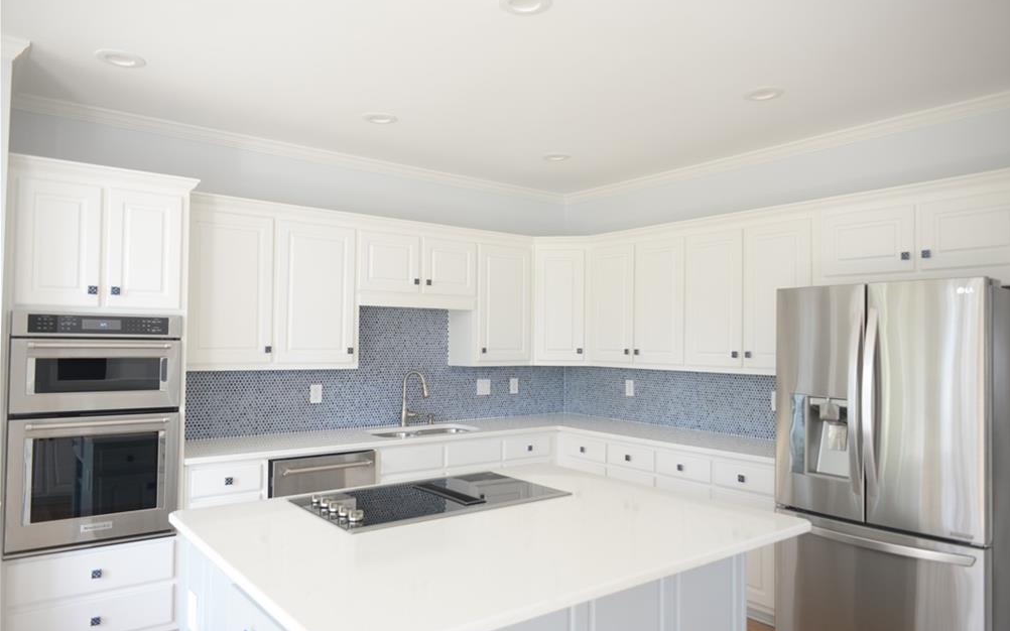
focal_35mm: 25
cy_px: 323
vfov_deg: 49.3
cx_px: 515
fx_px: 688
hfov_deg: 72.5
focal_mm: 24
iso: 640
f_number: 4
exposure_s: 1/60
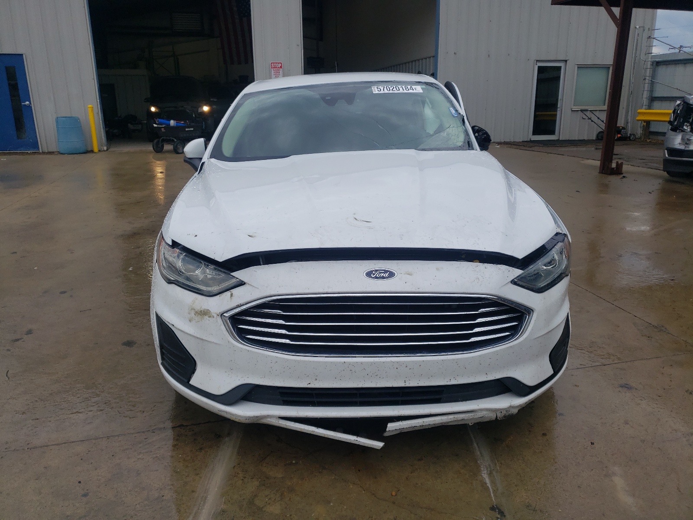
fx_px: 521
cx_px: 346
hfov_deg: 67.3
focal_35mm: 26
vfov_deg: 53.1
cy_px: 260
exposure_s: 1/3333
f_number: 1.5
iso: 50
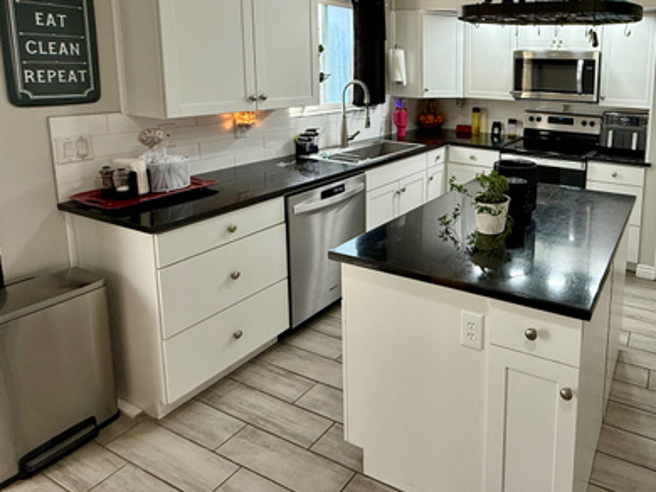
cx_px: 526
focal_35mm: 23
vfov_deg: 56.0
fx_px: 436
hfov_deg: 67.0
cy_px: 125
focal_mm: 2.22
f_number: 2.2
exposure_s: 1/120
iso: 160
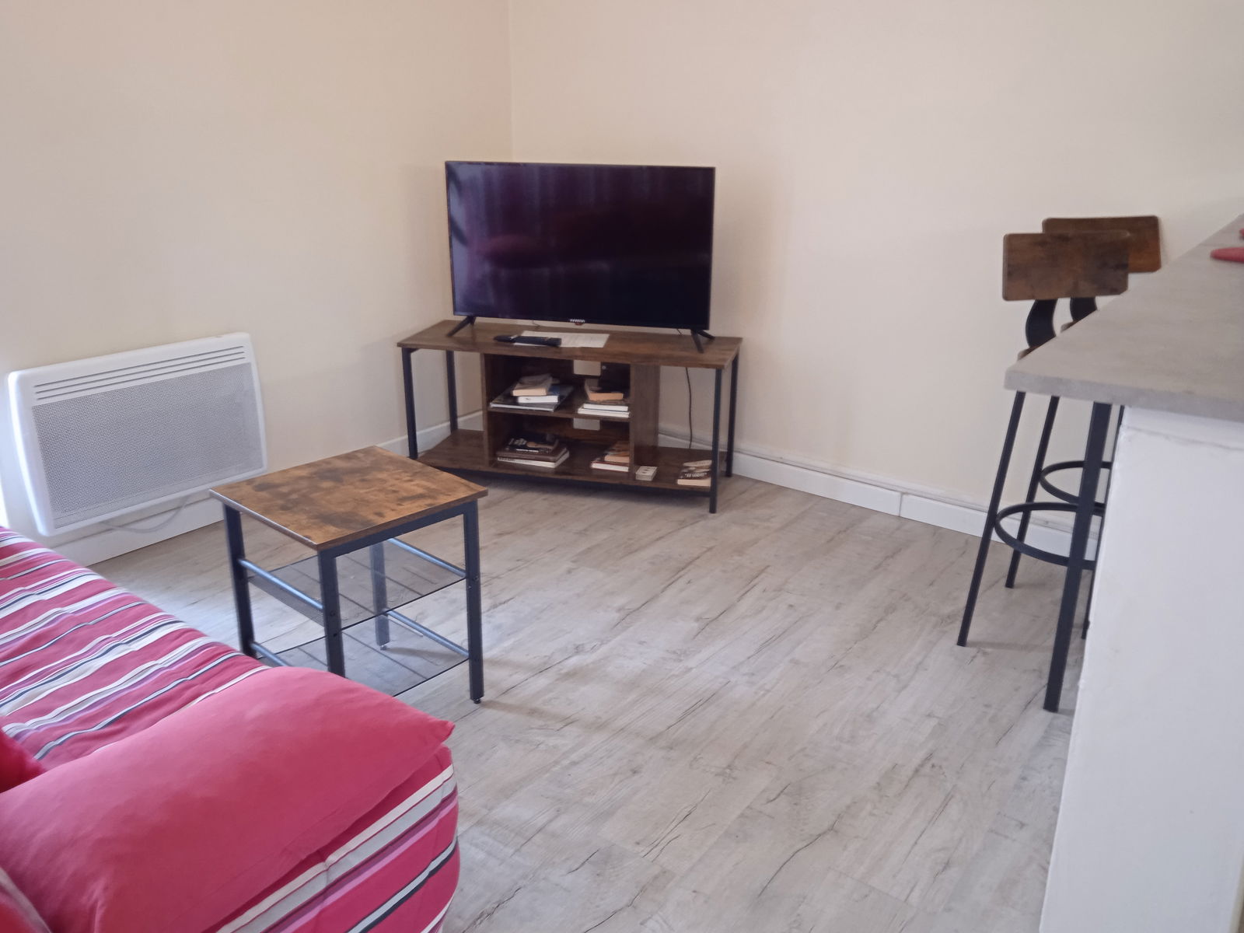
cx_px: 622
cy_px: 466
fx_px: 1006
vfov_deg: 49.7
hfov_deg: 63.4
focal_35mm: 28
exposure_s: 1/25
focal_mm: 3.43
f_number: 2.2
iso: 532
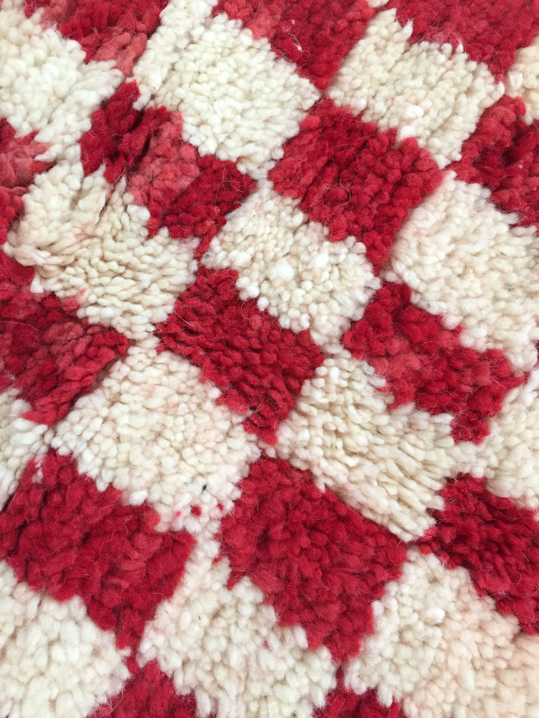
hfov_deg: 48.2
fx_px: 602
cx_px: 270
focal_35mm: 29
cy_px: 359
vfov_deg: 61.7
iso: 250
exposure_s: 1/33
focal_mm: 4.15
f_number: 2.2
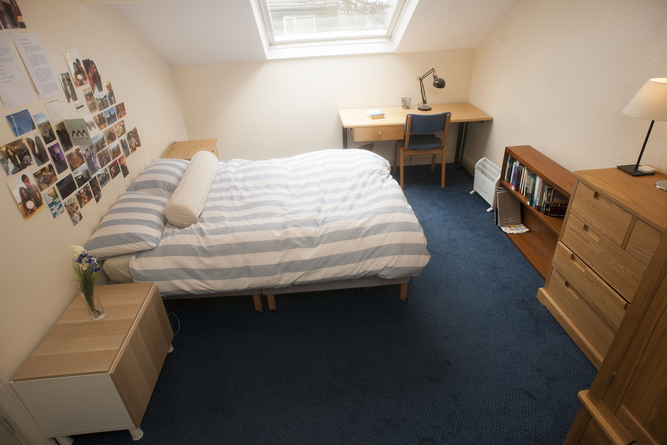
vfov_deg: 61.9
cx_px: 334
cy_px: 222
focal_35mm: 20
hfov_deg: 84.0
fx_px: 371
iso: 400
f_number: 5.6
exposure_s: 1/80
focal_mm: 20
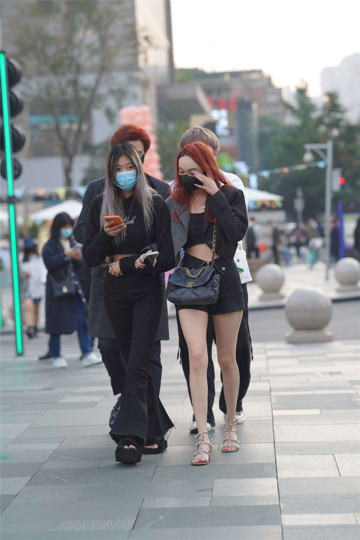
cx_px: 180
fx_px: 2025
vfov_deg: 15.2
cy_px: 270
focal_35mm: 135
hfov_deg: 10.2
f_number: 3.5
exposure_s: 1/400
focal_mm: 135
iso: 500
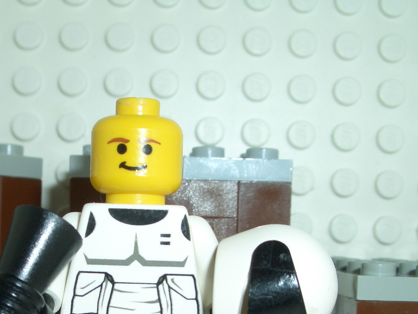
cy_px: 261
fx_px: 797
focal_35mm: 66
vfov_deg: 21.9
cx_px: 130
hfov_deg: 29.1
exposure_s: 1/60
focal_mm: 5.8
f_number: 4.3
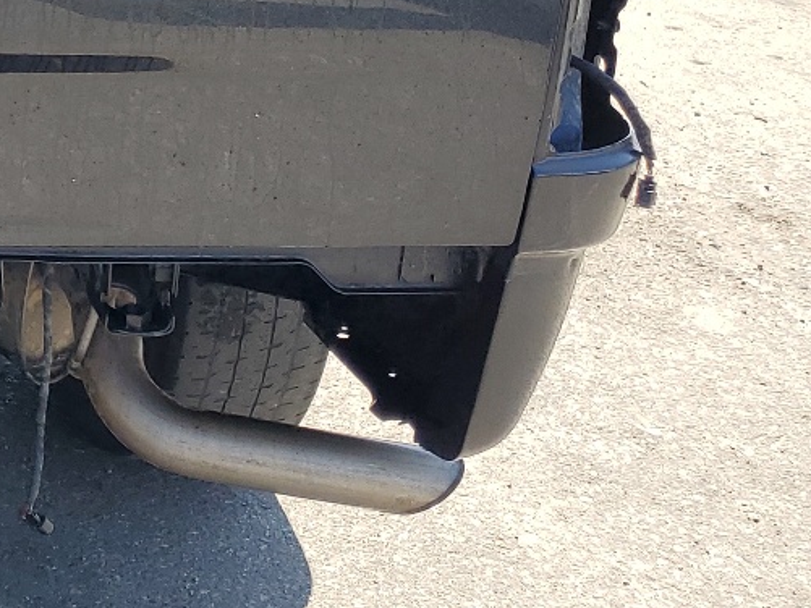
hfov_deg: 20.4
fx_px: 1945
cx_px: -380
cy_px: -40
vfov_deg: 17.3
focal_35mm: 83
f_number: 1.5
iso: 50
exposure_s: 1/769
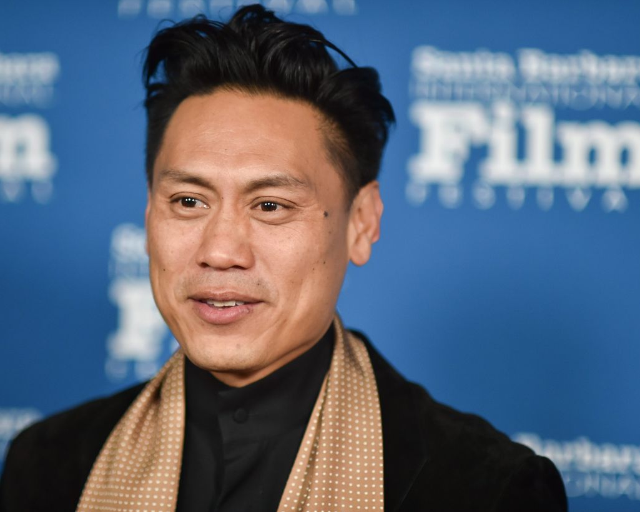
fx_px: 2898
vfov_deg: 10.1
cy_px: 256
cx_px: 267
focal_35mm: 153
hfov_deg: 12.6
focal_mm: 135
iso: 1600
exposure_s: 1/640
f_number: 2
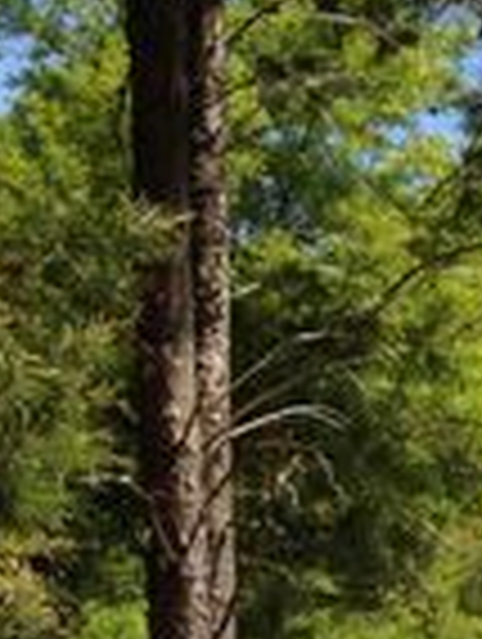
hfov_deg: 11.3
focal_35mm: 116
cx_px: 1027
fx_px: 2147
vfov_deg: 16.7
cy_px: 596
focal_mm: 4.12
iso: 50
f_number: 2.4
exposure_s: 1/1232
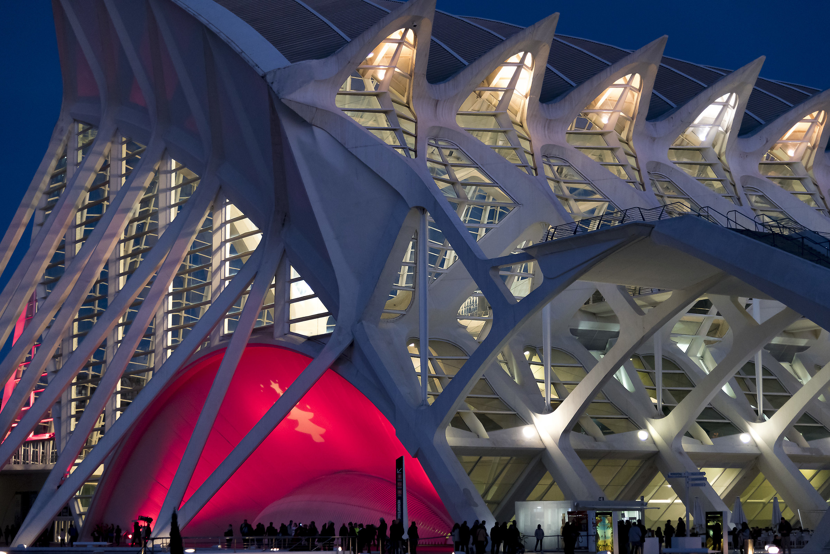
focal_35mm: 65
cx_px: 415
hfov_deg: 30.9
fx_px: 1499
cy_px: 277
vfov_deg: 20.9
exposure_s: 1/125
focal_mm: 65
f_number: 4
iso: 3200
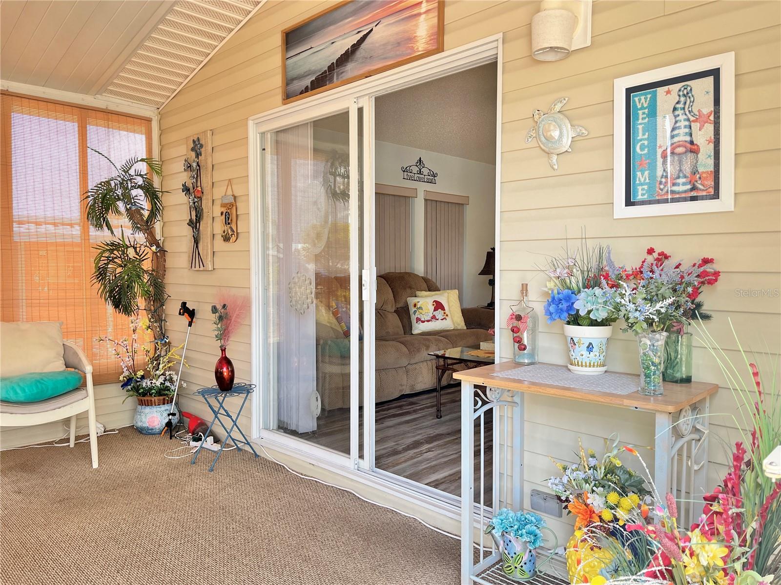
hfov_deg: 67.3
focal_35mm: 26
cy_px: 292
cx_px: 390
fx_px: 587
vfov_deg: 53.1
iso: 125
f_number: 1.6
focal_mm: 5.1
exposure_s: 1/121
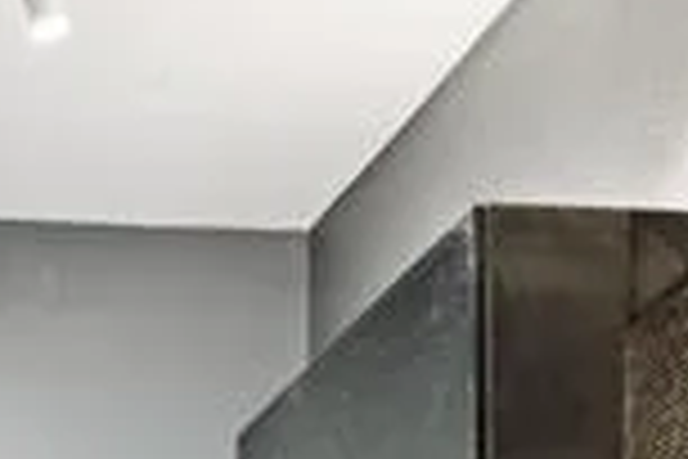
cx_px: -144
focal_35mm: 127
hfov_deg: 15.5
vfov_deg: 9.7
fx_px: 2427
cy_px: 1062
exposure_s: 1/3
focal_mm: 19
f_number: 8
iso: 400
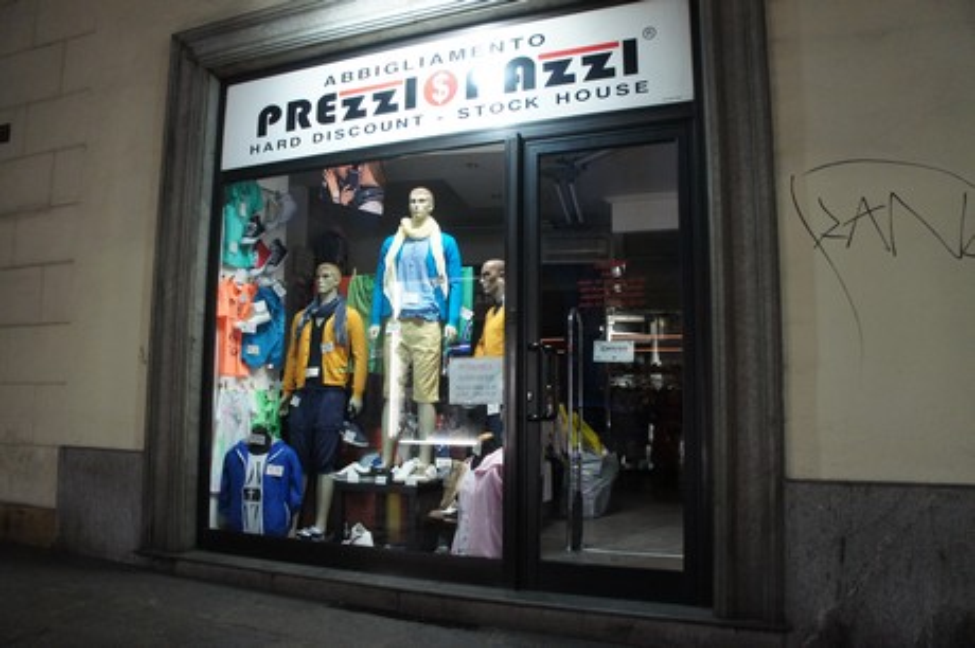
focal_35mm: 27
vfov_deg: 47.9
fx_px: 731
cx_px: 488
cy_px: 324
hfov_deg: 67.4
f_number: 3.5
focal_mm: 18
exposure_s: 1/80
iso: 1600
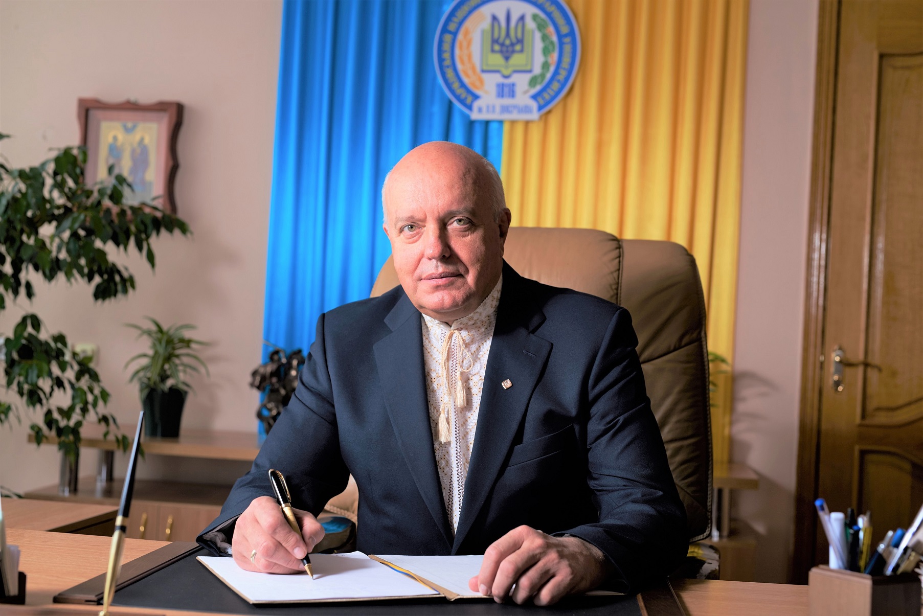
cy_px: 308
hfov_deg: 39.6
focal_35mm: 50
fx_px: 1282
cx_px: 462
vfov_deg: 27.0
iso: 100
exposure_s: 1/80
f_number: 5
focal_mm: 50
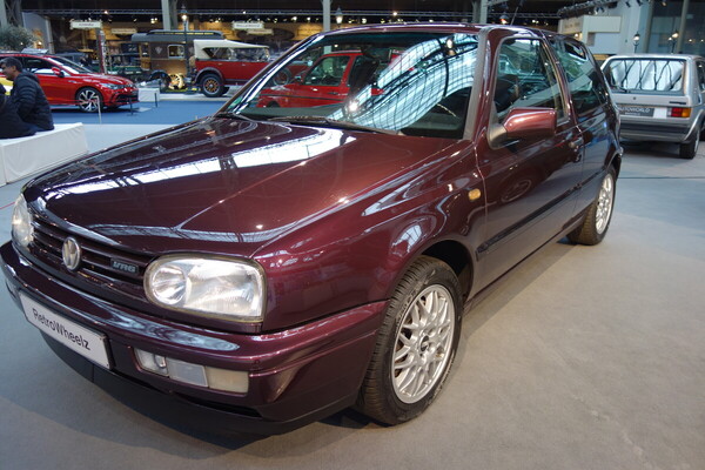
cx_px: 352
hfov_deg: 65.5
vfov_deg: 46.4
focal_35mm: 28
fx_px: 548
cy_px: 235
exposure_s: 1/60
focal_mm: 10.4
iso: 125
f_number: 1.8
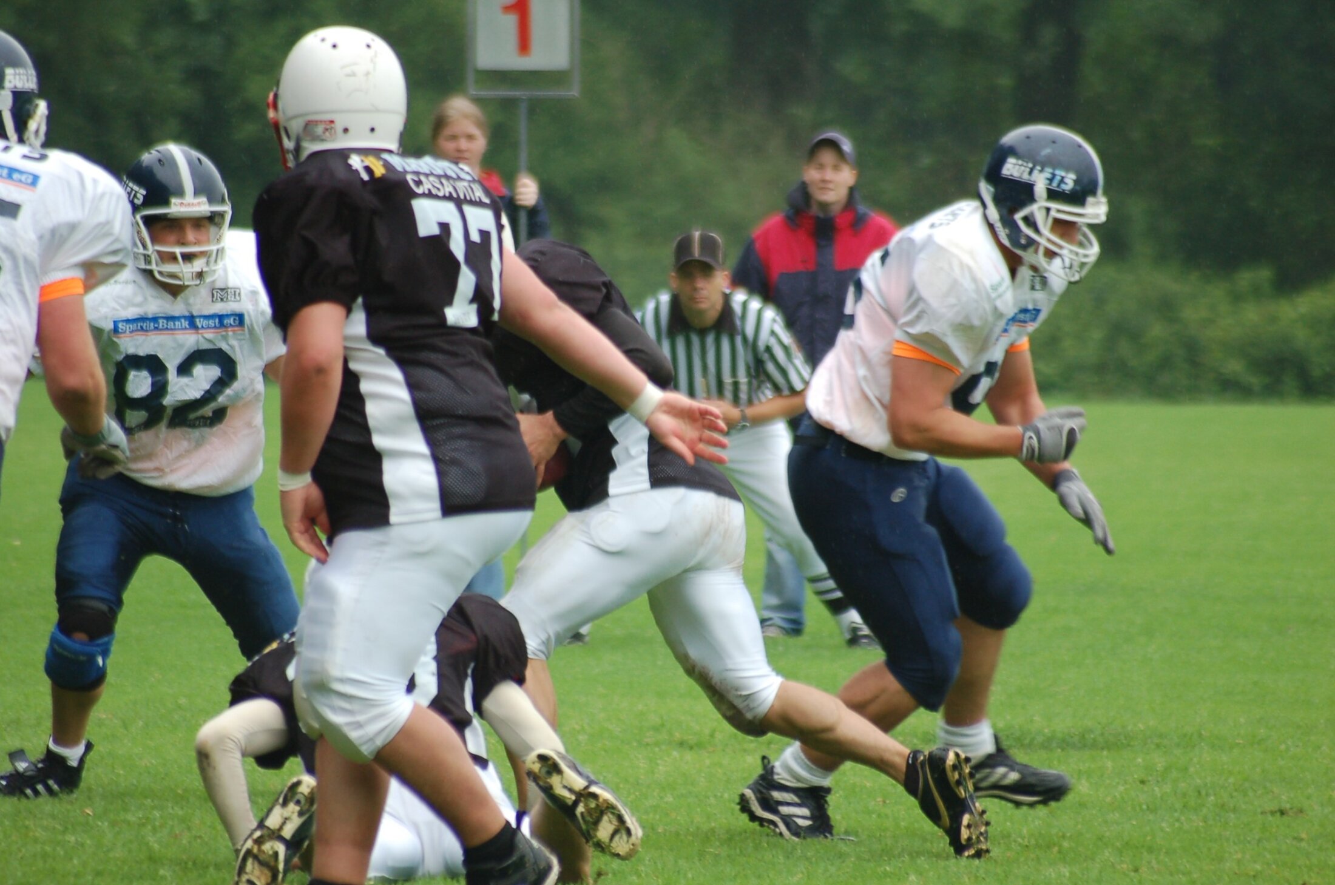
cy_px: 442
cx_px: 668
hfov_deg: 4.6
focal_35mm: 450
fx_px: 16656
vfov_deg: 3.0
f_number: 5.6
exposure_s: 1/500
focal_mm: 300
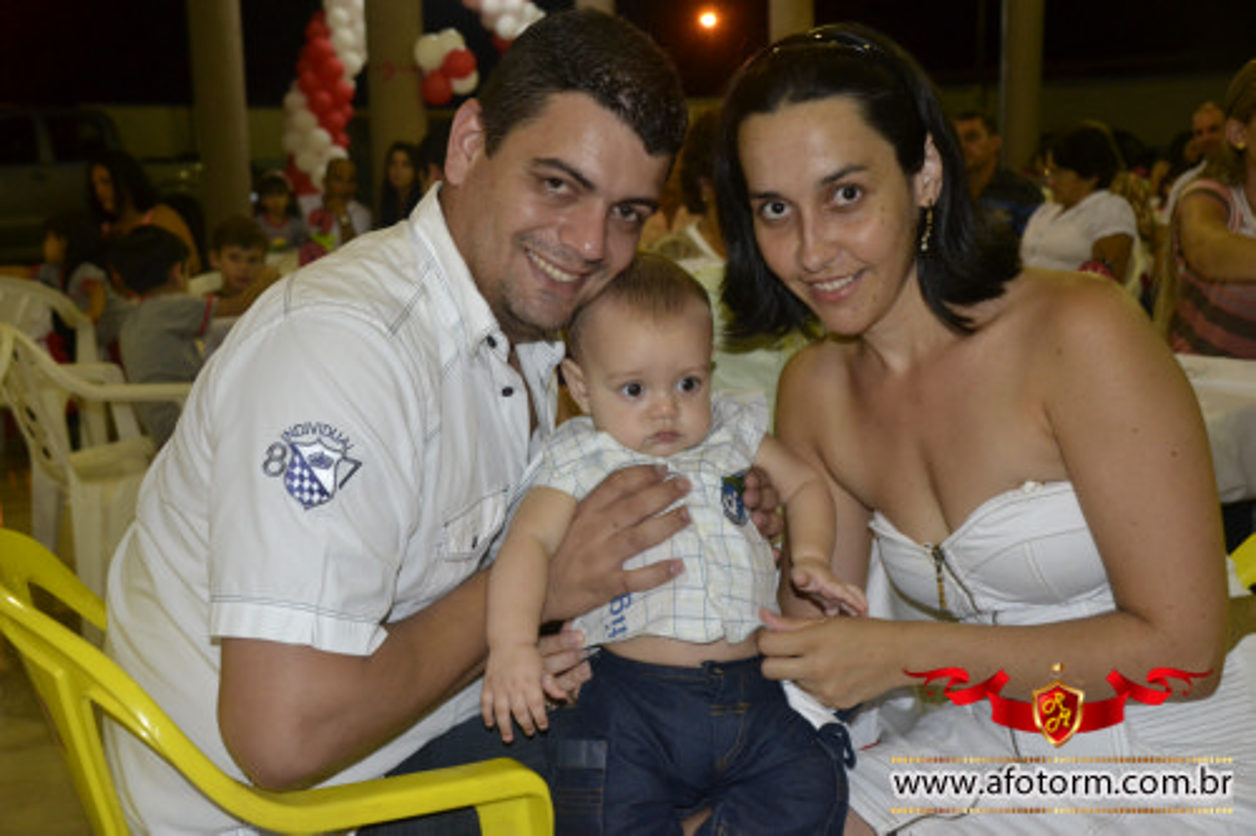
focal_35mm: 42
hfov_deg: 46.4
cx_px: 628
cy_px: 418
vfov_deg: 31.9
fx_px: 1465
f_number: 4
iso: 2000
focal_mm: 28
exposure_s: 1/60
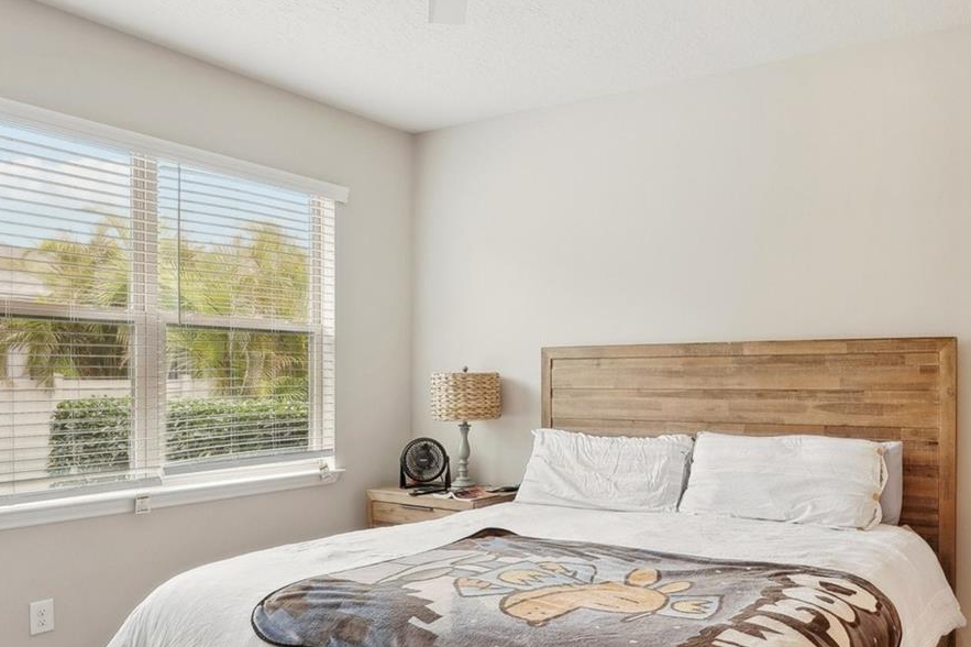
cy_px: 391
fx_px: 782
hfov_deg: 62.2
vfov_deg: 44.7
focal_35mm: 29
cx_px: 644
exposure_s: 1/10
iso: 400
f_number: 8
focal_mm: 16
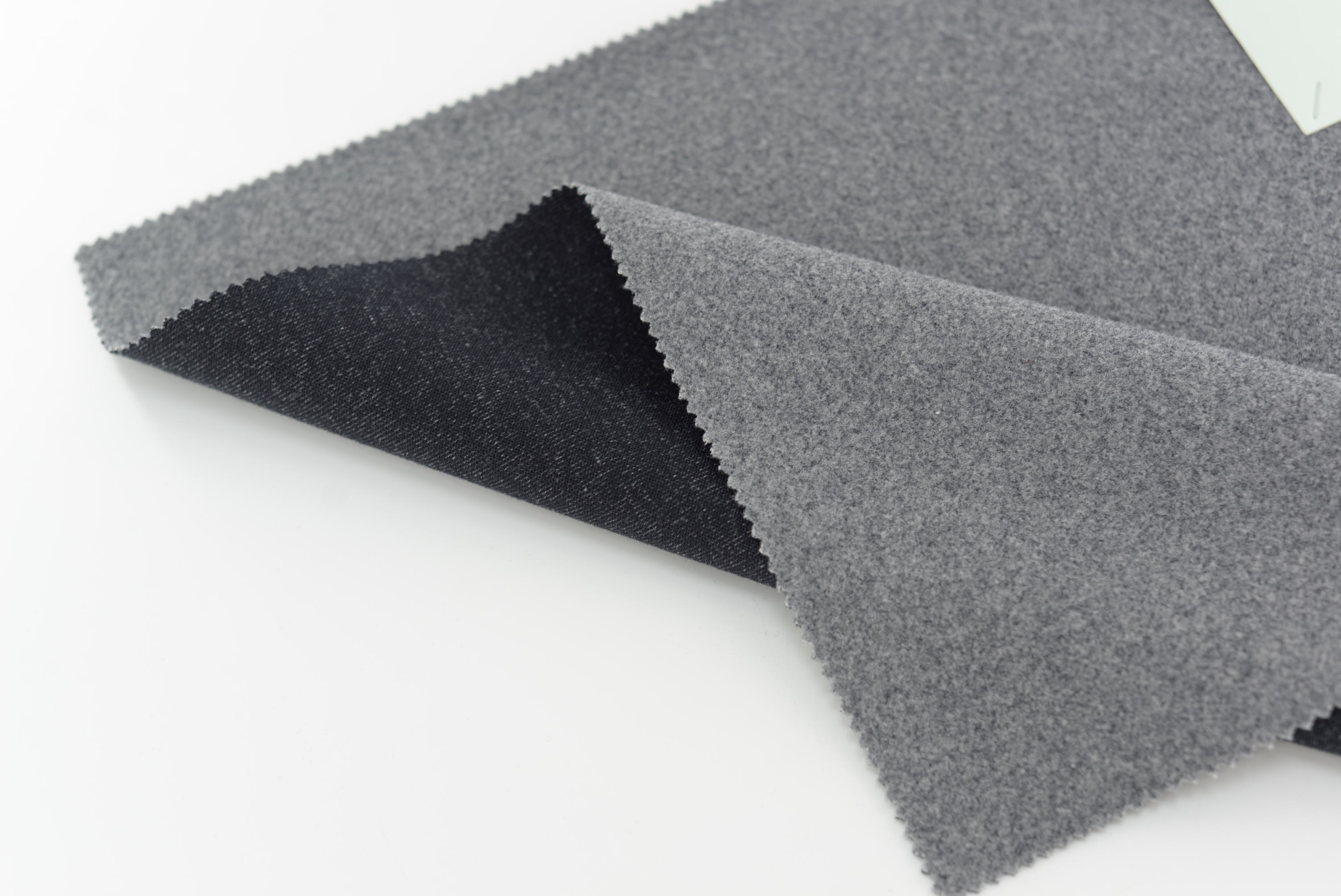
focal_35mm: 50
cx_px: 670
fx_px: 1863
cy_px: 448
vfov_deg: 27.0
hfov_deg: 39.6
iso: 100
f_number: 3.5
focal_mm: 50
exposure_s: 1/100
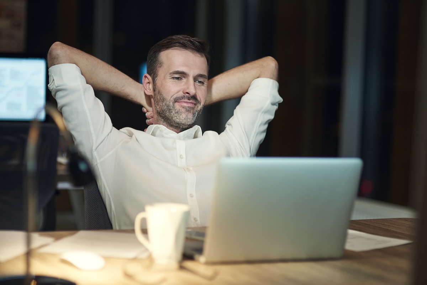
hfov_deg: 23.9
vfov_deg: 16.1
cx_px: 214
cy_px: 142
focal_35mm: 85
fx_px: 1009
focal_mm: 85
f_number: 2
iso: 400
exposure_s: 1/100
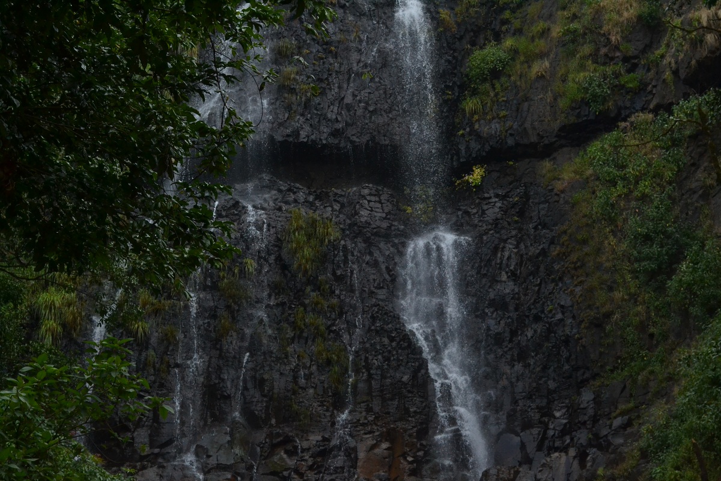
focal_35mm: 82
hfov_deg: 24.6
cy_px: 240
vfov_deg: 16.6
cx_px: 360
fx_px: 1652
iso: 1600
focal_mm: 55
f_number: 11
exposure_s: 1/1250
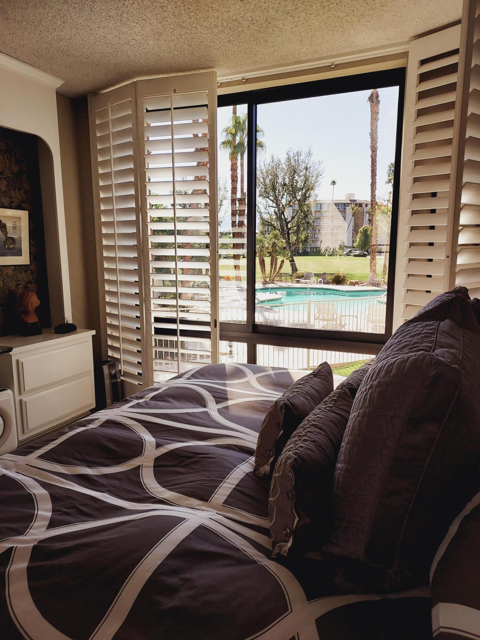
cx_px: 240
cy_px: 320
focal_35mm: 24
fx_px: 444
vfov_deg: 71.6
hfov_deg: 56.8
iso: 40
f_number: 1.8
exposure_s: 1/323
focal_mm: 4.6
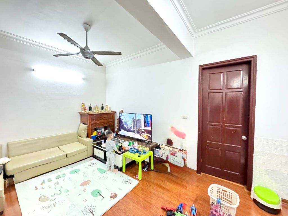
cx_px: 144
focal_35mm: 14
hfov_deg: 102.1
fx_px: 116
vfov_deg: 85.7
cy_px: 108
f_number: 2.2
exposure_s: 1/50
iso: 1250
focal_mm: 2.22
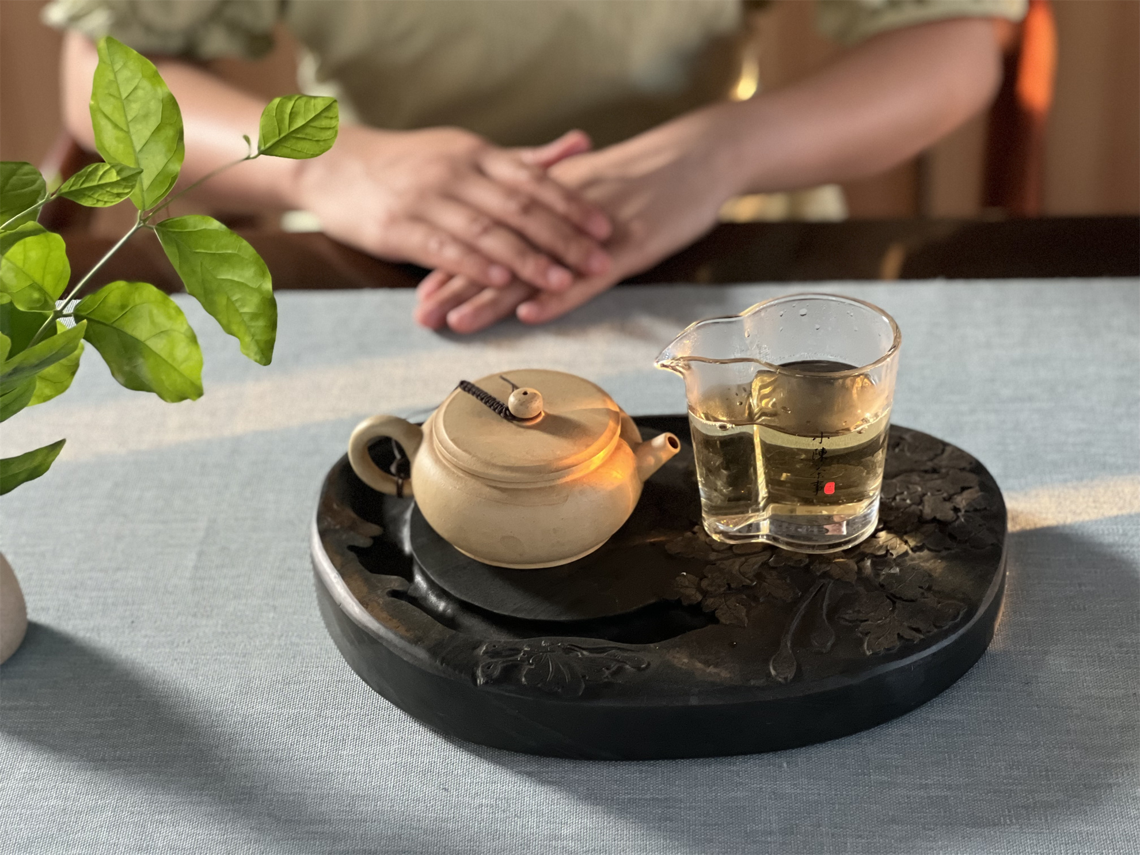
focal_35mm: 77
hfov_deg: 25.3
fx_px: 2536
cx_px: 570
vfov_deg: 19.1
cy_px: 428
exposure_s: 1/22
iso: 500
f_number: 2.8
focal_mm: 9
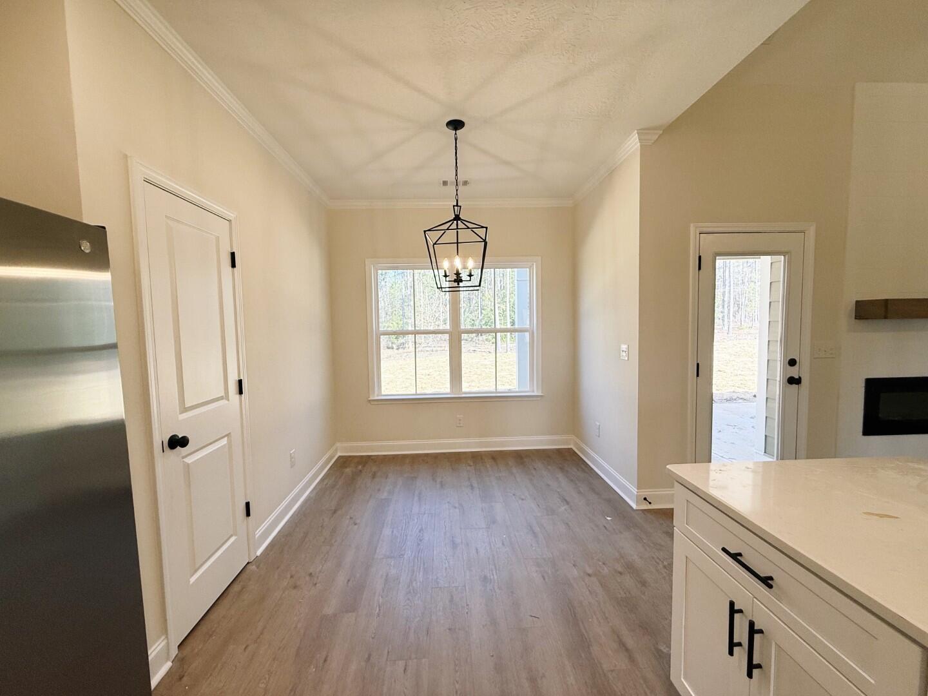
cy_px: 348
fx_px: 375
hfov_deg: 102.1
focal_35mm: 14
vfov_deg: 85.7
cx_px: 464
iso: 64
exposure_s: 1/149
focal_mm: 2.22
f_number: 2.2
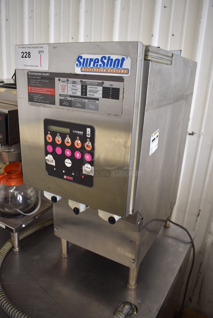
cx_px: 106
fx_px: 239
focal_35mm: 27
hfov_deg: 48.0
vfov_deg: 67.3
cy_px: 159
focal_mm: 18
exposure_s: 1/125
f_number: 3.5
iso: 800
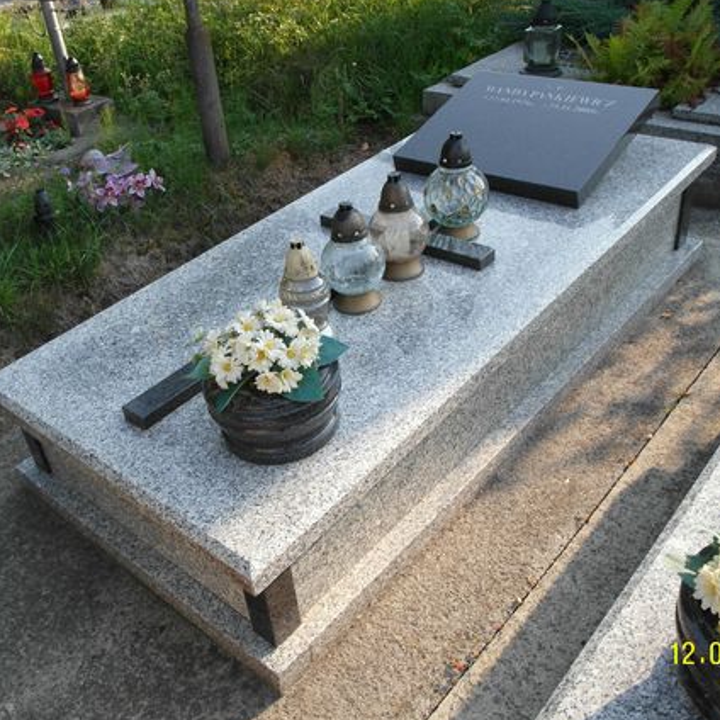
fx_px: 753
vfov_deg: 51.0
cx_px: 338
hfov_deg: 51.1
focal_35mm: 32
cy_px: 331
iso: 80
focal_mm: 5.2
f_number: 3.9
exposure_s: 1/180
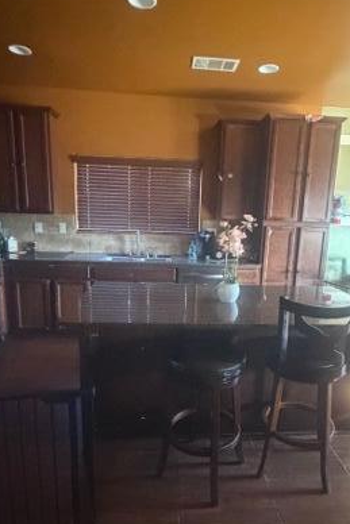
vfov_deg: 73.6
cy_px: 282
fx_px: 350
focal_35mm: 24
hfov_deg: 53.0
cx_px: 200
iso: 1250
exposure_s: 1/43
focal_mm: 2.22
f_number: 2.2
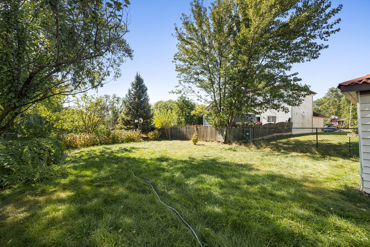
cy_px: 124
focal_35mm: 15
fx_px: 154
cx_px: 185
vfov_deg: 77.3
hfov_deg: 100.4
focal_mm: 10
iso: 320
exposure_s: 1/240
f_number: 8
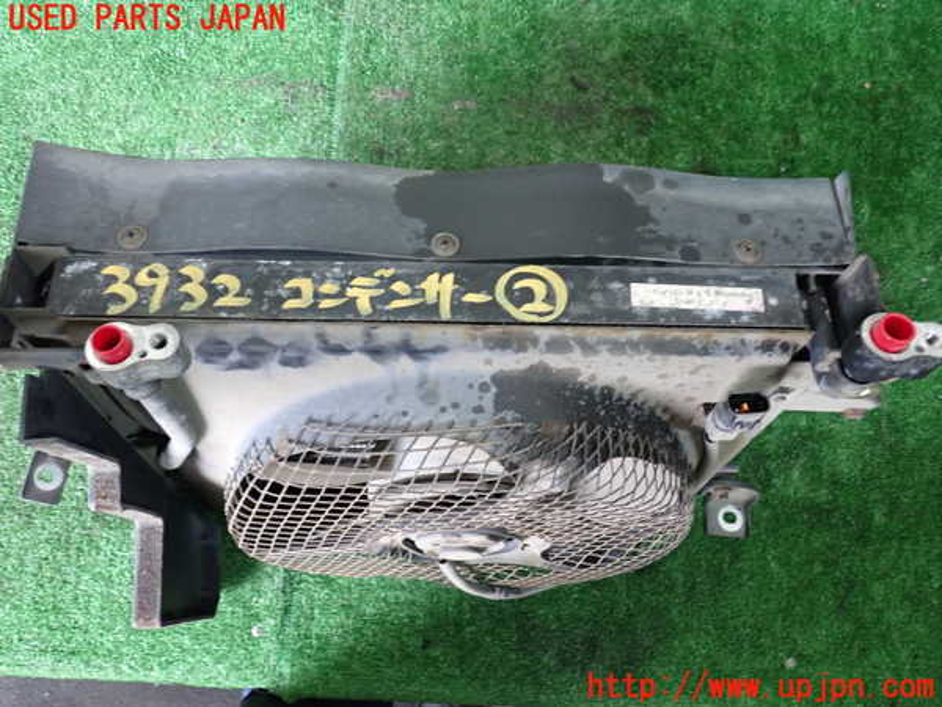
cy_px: 354
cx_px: 471
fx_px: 816
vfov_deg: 46.8
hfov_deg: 60.0
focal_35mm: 30
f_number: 2.3
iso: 500
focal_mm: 5.4
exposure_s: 1/40
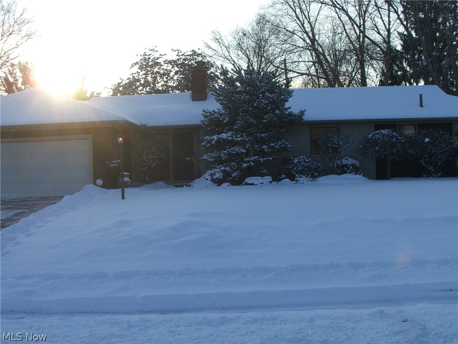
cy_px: 172
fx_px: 622
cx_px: 229
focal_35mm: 47
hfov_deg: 40.4
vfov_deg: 30.9
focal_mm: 7.6
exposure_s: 1/400
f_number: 4.8
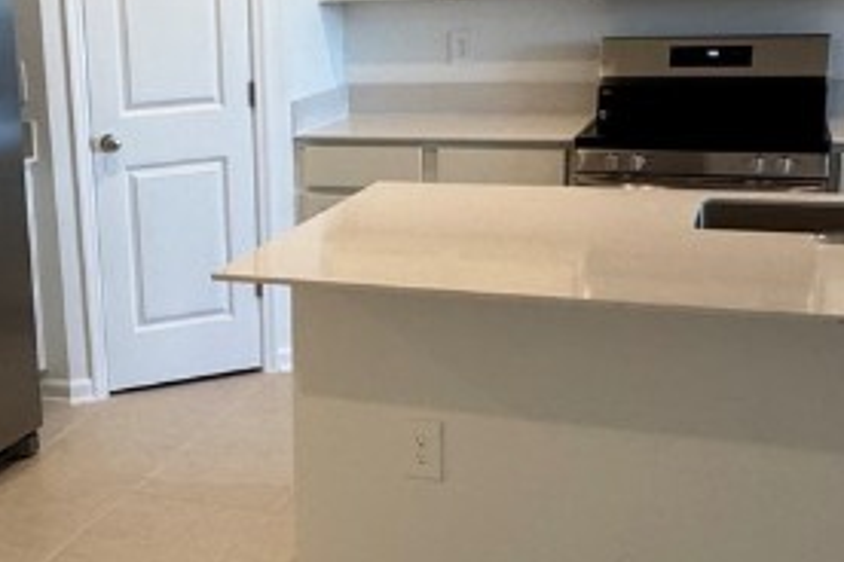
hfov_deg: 35.6
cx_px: 165
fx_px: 1266
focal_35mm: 54
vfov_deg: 25.1
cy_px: 275
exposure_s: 1/120
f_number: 2.2
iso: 250
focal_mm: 2.22
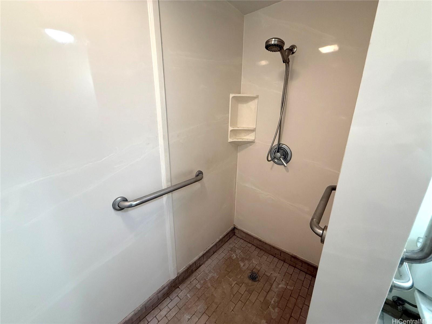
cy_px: 162
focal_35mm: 14
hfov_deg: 102.1
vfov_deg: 85.7
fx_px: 175
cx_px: 216
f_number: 2.2
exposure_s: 1/60
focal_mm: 2.22
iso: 500
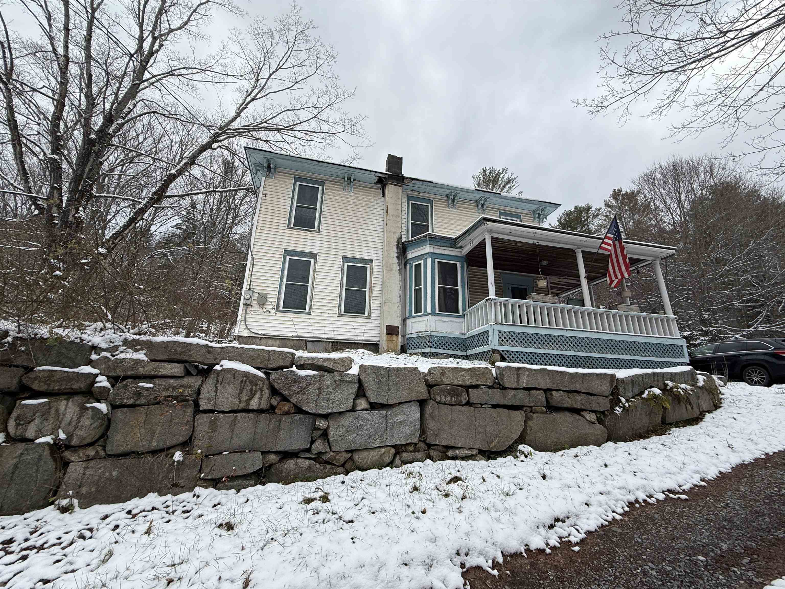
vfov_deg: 85.7
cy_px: 294
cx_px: 392
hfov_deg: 102.1
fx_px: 317
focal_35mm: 14
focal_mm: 2.22
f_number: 2.2
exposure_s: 1/579
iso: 50
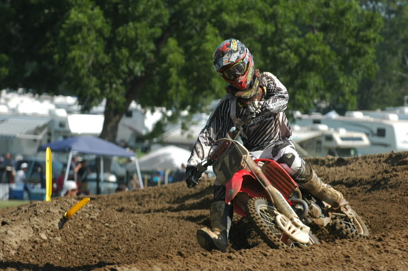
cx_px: 204
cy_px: 136
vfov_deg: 5.1
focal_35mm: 270
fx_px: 3056
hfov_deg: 7.6
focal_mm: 180
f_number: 6.3
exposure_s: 1/1000
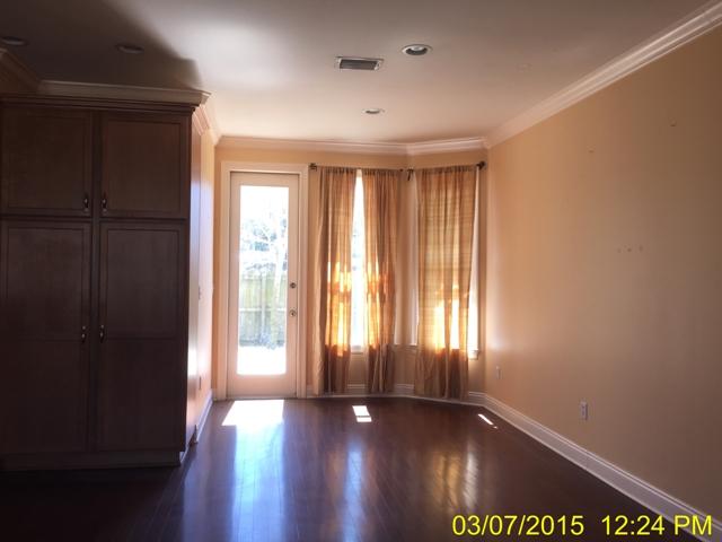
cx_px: 361
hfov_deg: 61.7
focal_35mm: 29
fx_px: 605
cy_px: 271
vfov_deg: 48.2
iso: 32
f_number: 2.2
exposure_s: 1/63
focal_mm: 4.15
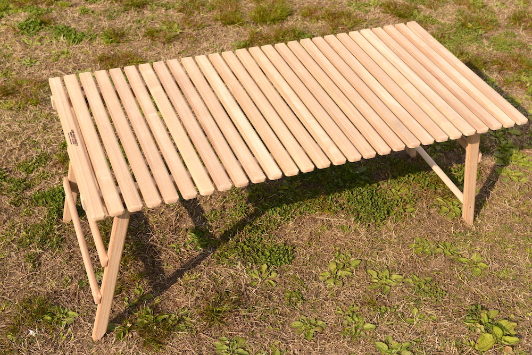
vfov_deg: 28.1
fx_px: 710
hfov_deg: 41.1
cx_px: 266
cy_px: 178
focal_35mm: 48
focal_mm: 48
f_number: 8
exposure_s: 1/1600
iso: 400
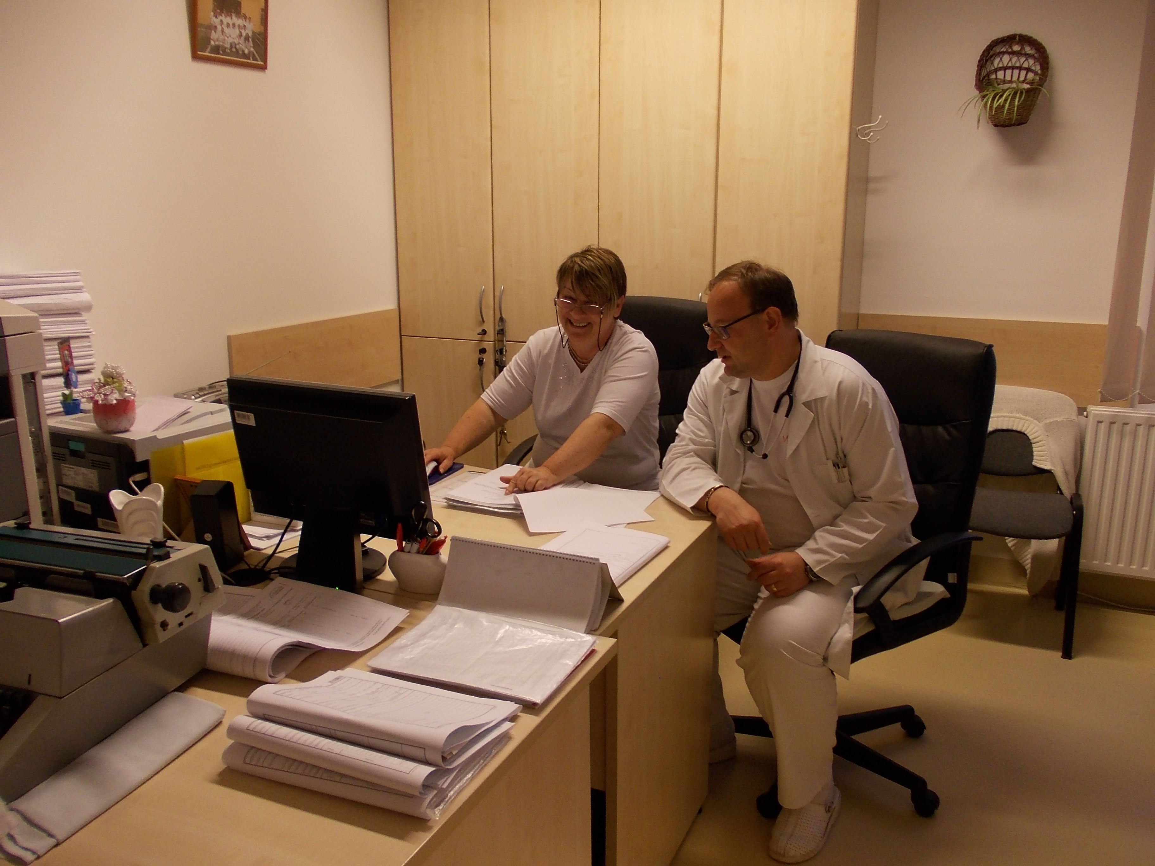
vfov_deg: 49.7
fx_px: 934
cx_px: 578
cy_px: 433
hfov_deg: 63.4
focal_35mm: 28
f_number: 2.7
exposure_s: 1/30
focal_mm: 4
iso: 80
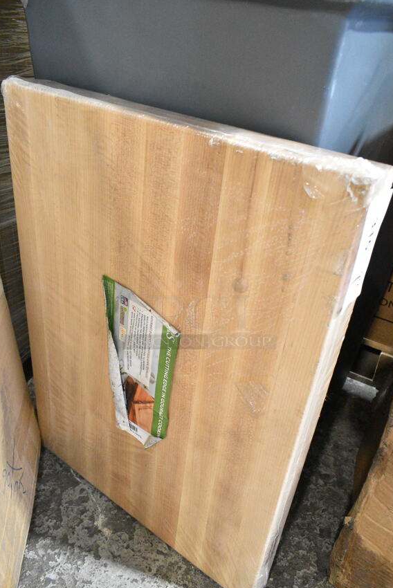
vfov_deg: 63.6
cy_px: 313
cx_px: 200
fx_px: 474
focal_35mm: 29
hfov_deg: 45.0
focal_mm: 18
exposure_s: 1/160
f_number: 6.3
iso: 6400
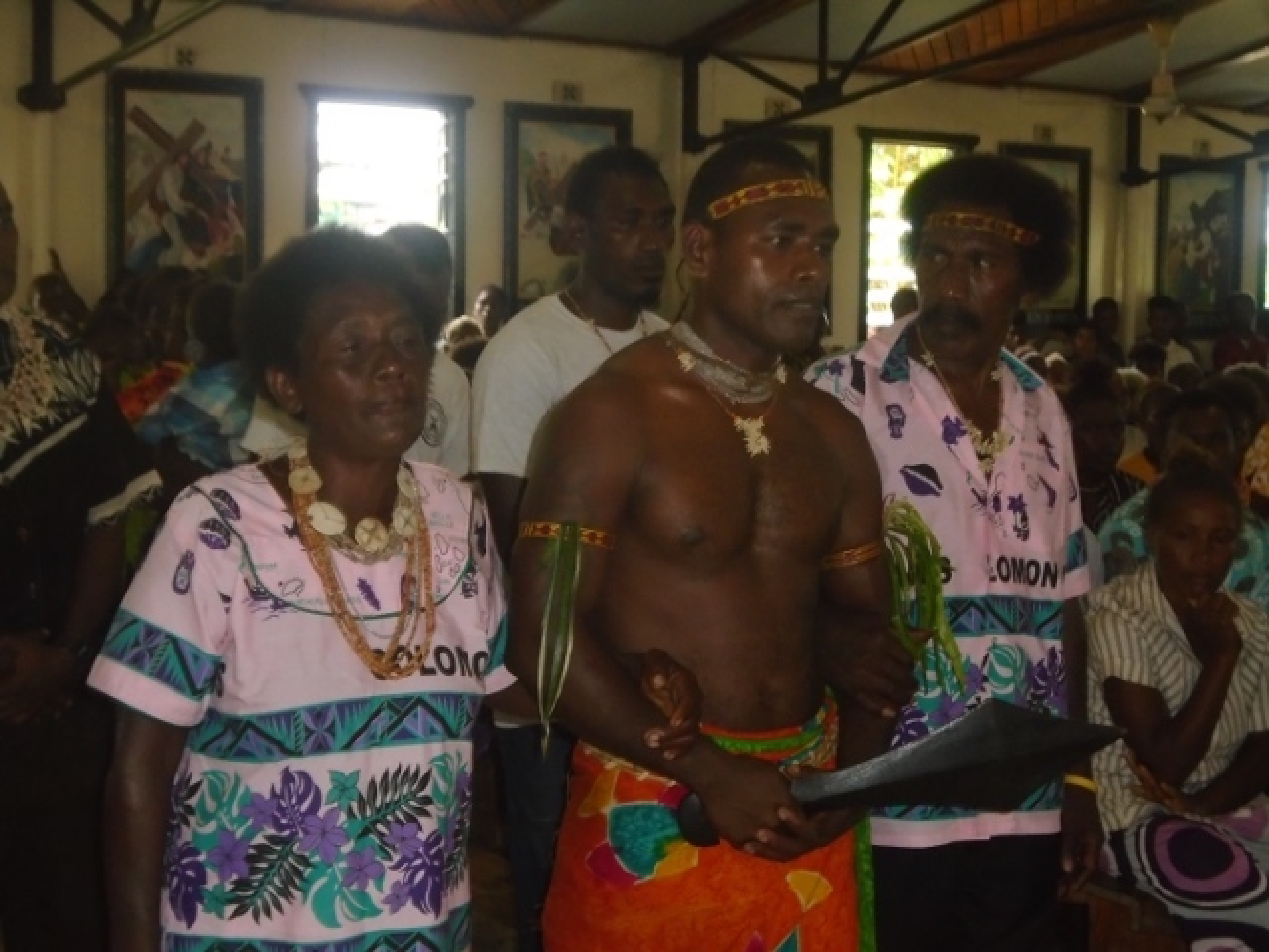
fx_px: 2126
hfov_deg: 33.2
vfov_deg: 25.2
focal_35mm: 58
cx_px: 634
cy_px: 476
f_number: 4.9
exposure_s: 1/60
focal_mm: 10.2
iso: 500
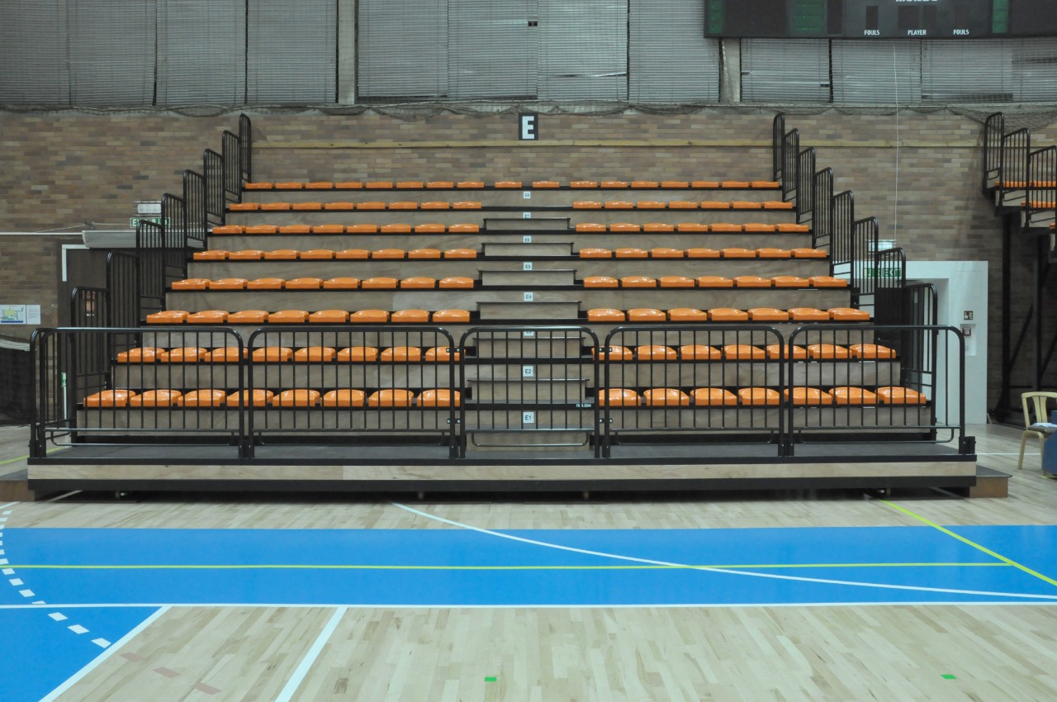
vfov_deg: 41.6
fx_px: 924
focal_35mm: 32
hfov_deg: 59.6
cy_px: 351
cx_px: 528
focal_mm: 21
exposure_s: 1/10
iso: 1800
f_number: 18
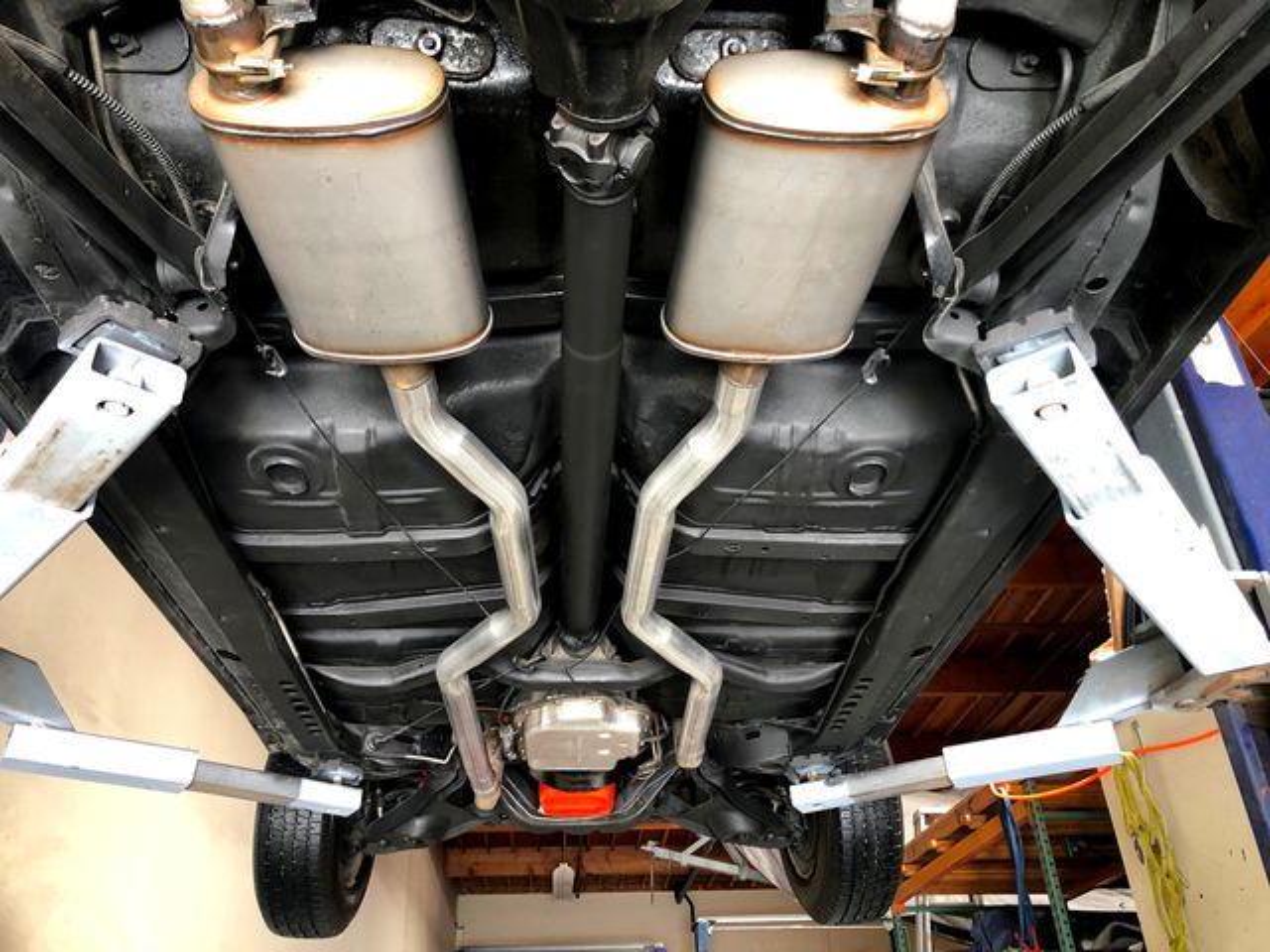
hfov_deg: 63.4
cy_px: 476
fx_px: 1027
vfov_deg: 49.7
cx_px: 635
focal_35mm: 28
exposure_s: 1/15
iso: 50
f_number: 1.8
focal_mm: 3.99
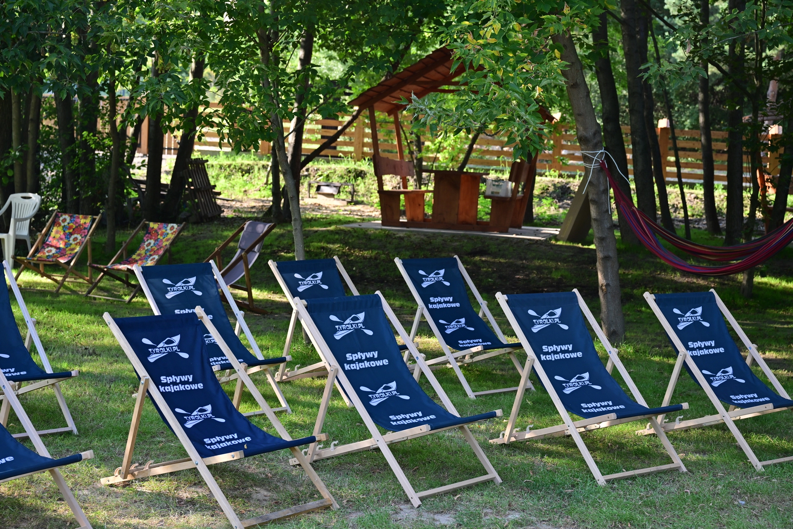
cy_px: 264
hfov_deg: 40.3
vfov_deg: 27.5
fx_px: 1079
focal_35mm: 49
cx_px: 396
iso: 125
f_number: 5
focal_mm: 49
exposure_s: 1/125
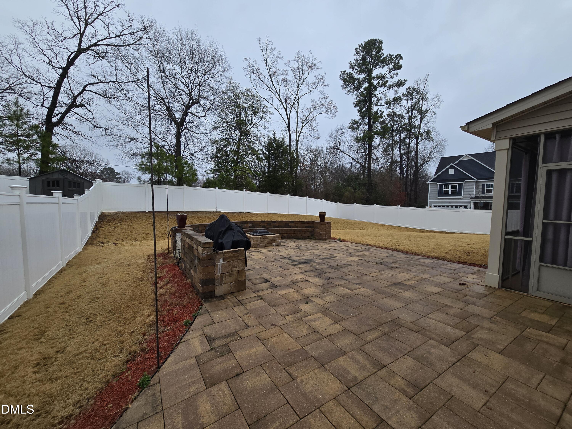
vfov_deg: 89.9
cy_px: 214
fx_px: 215
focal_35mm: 13
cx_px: 286
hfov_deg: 106.2
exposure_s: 1/474
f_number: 2.2
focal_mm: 2.2
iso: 50
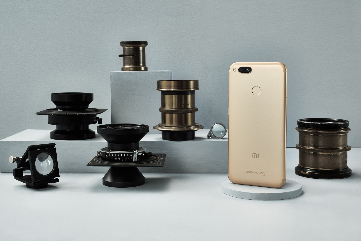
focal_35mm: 50
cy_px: 120
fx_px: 502
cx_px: 180
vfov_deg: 27.0
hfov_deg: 39.6
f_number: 16
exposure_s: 1/125
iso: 160
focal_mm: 50
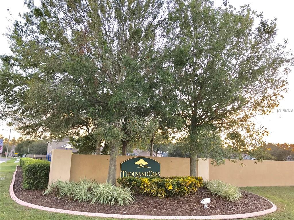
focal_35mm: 28
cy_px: 110
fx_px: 238
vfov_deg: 49.7
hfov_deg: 63.4
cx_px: 147
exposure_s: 1/93
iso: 25
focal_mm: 3.99
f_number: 1.8
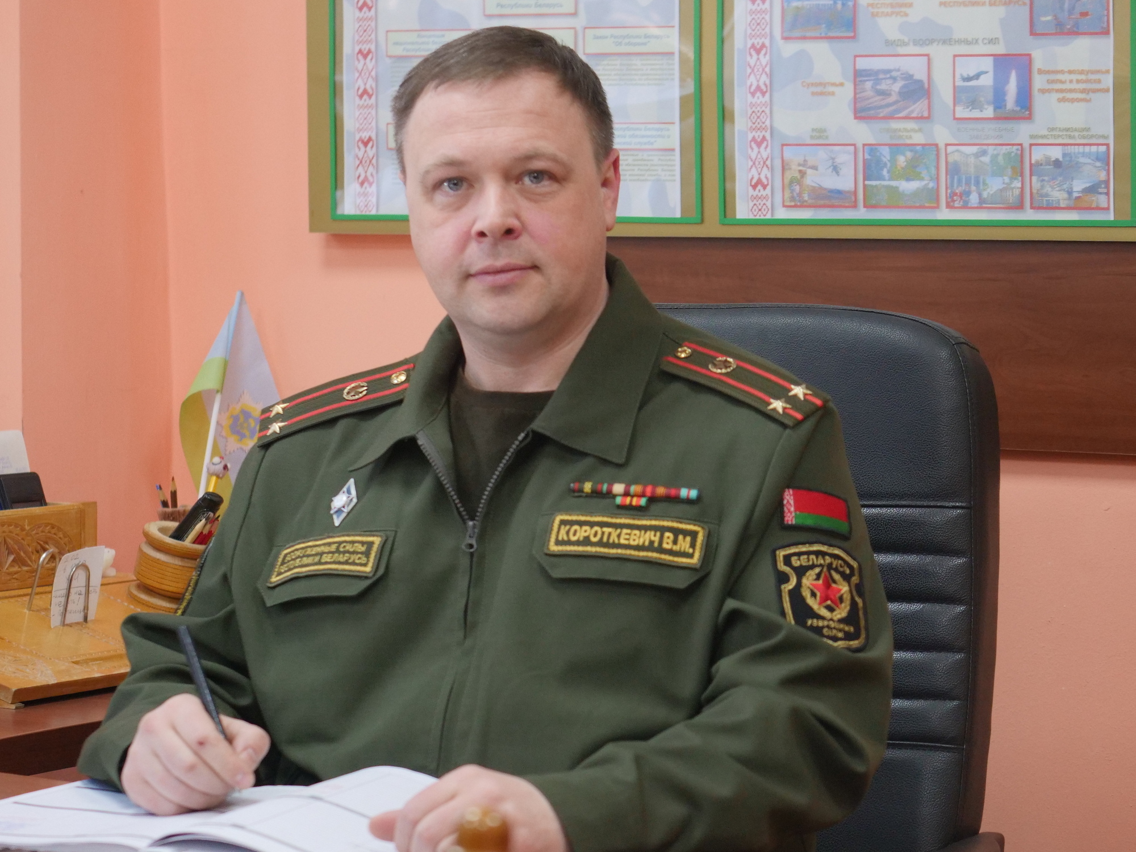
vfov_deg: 11.1
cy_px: 426
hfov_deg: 14.7
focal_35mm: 134
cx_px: 568
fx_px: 4398
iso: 1000
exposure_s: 1/125
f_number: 2.8
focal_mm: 48
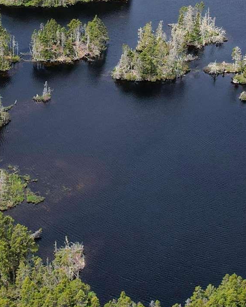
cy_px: -105
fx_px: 810
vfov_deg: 19.6
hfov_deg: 17.2
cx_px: 64
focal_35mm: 89
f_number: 2.8
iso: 110
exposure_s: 1/2000
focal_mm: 8.38
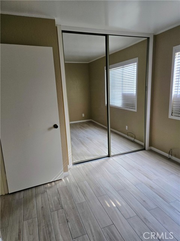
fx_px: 159
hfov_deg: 58.9
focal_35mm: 23
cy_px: 120
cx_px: 90
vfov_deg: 73.9
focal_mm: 5.4
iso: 250
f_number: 1.8
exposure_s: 1/120
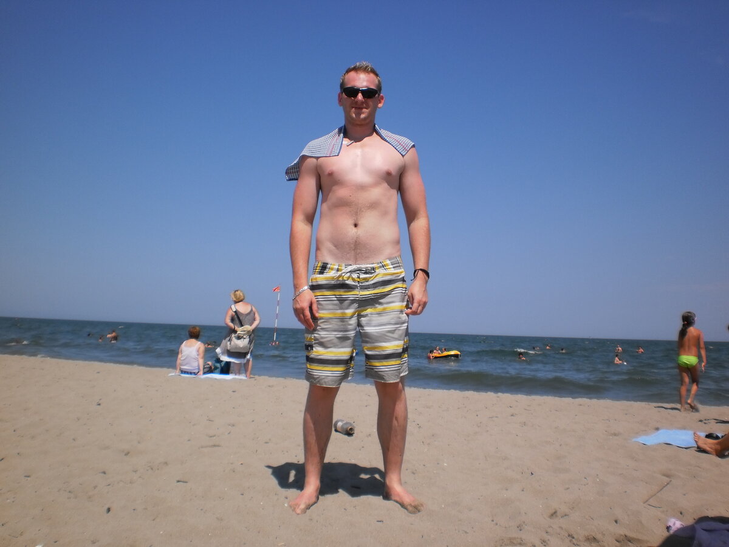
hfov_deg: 51.4
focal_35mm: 36
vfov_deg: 39.7
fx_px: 758
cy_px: 274
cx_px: 364
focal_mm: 6.3
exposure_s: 1/2000
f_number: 4.6
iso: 100
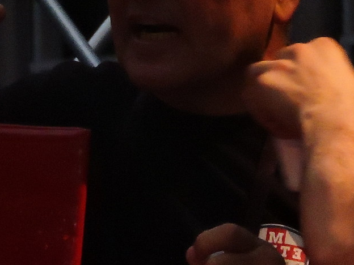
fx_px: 10820
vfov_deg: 1.4
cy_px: -68
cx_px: -148
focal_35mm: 1058
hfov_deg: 1.9
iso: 1600
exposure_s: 1/250
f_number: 4.7
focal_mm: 49.1
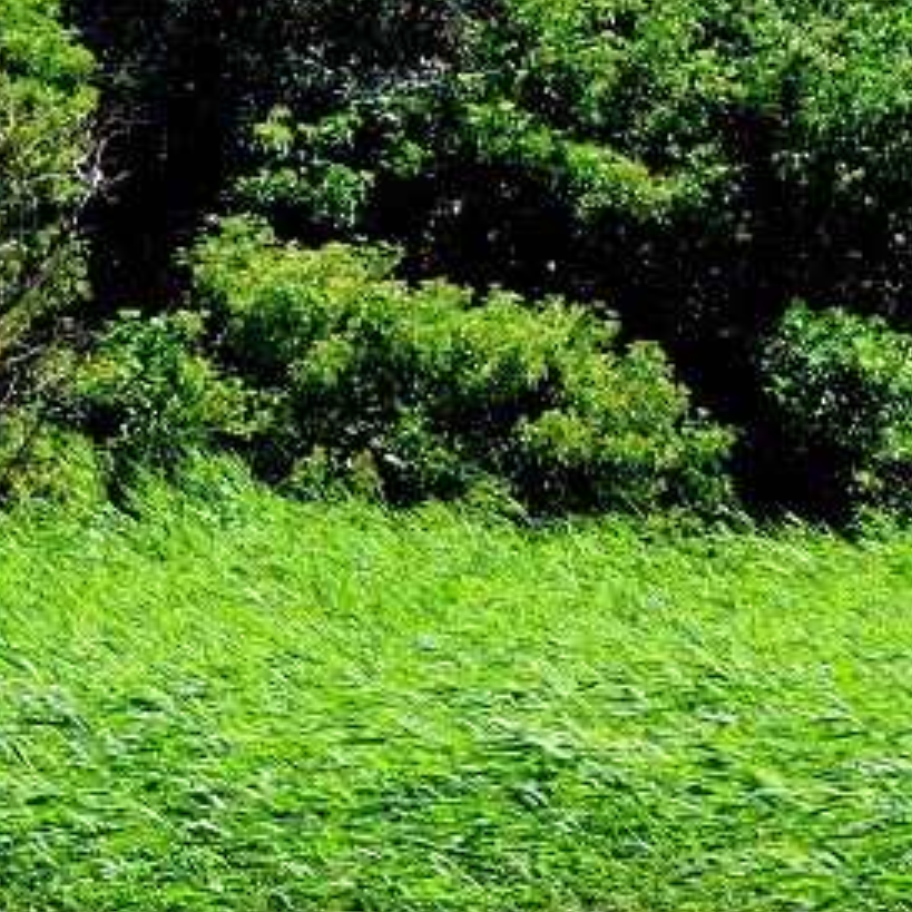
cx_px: 980
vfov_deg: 5.4
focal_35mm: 326
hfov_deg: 5.4
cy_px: -105
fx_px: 9717
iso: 2200
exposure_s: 1/8000
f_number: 4.5
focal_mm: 70
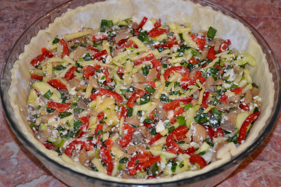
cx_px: 140
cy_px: 94
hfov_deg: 31.9
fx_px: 492
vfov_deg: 21.6
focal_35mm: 63
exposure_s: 1/60
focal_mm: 42
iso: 640
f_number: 4.5
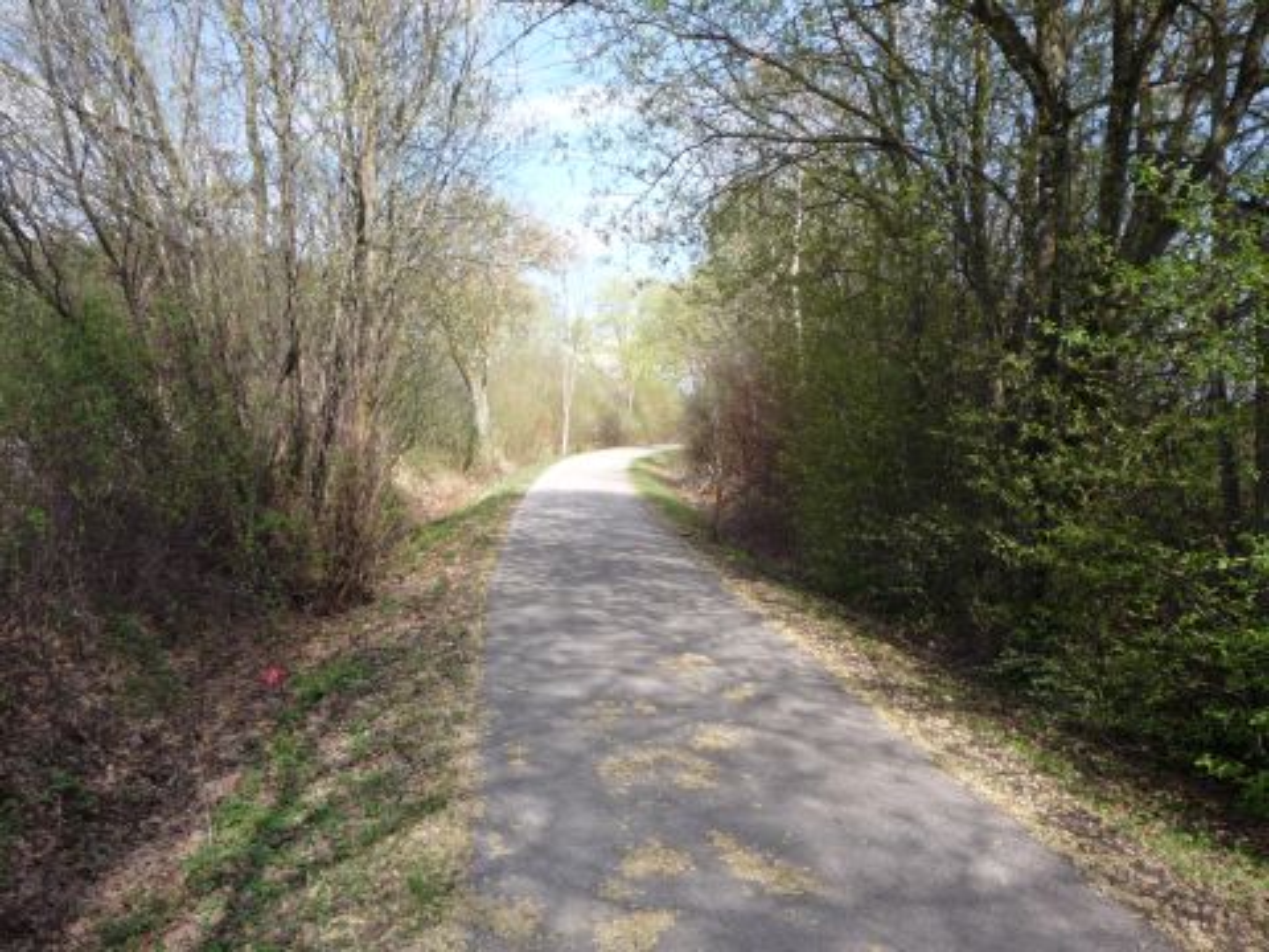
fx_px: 1173
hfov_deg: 56.8
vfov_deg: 44.2
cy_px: 476
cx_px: 634
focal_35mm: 32
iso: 100
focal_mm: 5.2
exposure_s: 1/320
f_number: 4
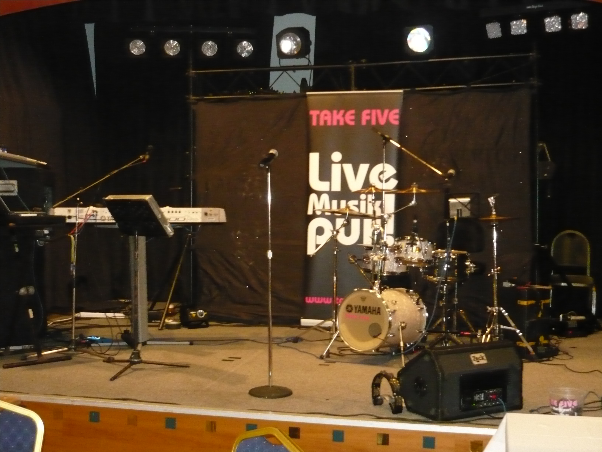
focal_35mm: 44
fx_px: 765
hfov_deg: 42.9
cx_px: 301
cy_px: 226
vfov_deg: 32.9
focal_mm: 7.2
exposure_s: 1/30
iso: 1000
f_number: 3
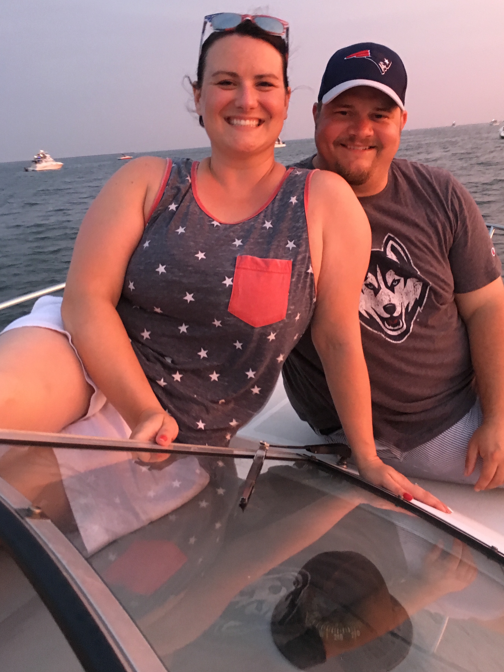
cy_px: 294
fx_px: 641
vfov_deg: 55.2
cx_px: 279
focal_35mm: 33
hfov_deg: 42.9
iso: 400
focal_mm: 4.15
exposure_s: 1/15
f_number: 2.2
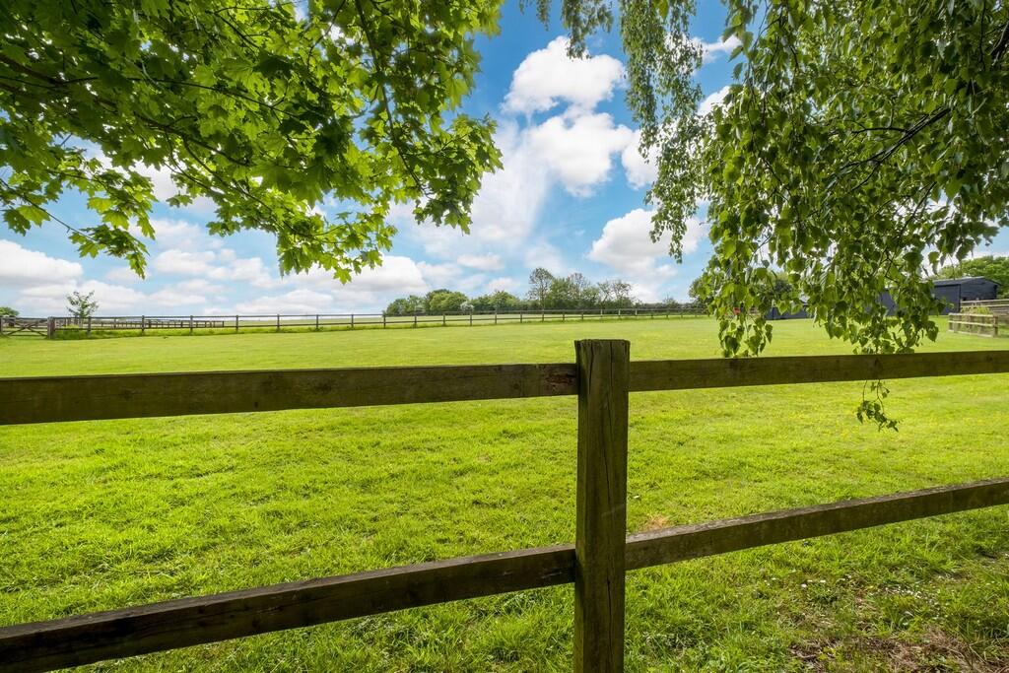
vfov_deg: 77.3
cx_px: 504
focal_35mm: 15
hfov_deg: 100.4
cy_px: 336
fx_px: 420
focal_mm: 10
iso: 200
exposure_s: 1/640
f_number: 10
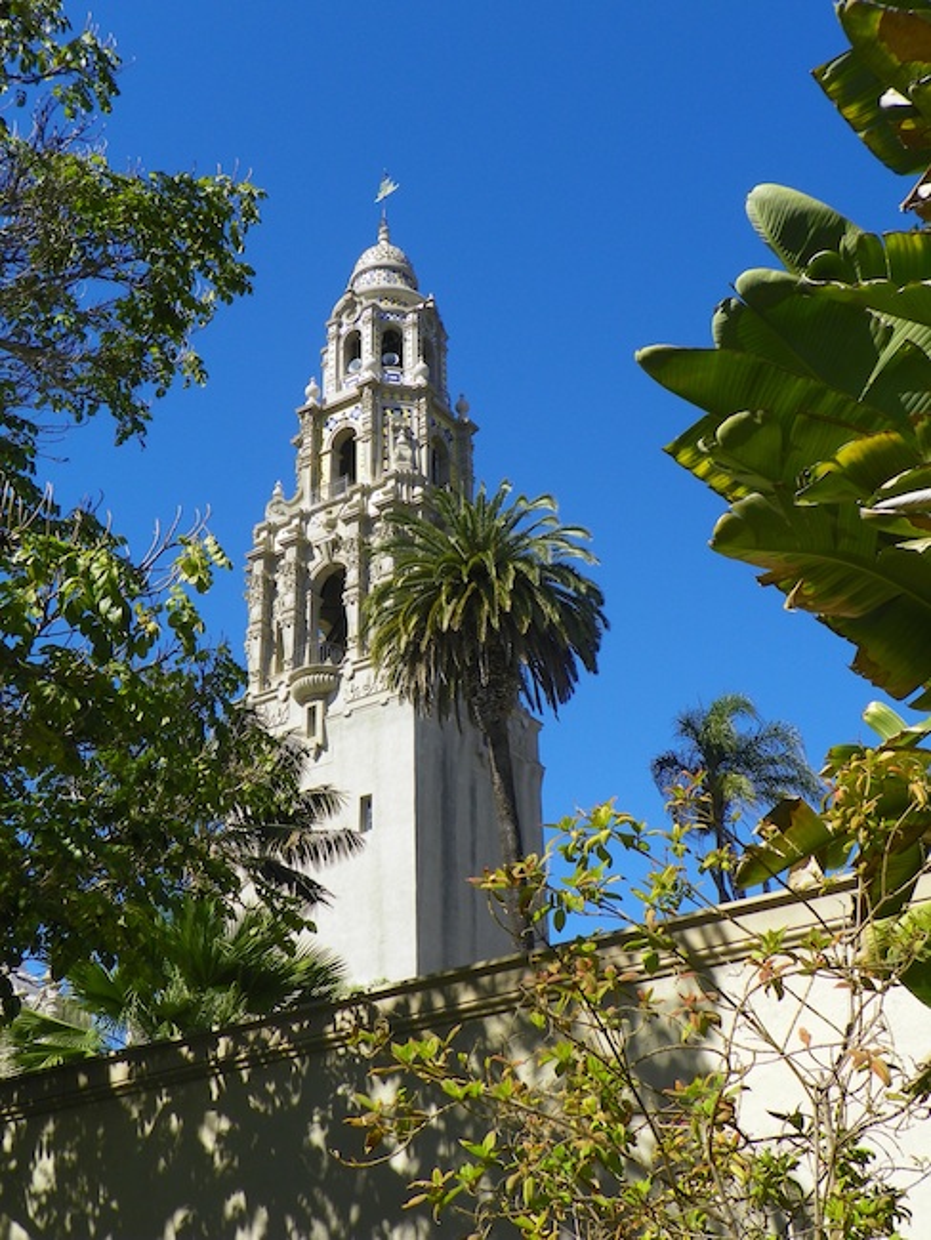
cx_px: 466
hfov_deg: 32.9
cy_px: 620
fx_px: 1577
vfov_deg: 42.9
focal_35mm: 44
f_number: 5
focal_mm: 7.9
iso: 64
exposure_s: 1/320
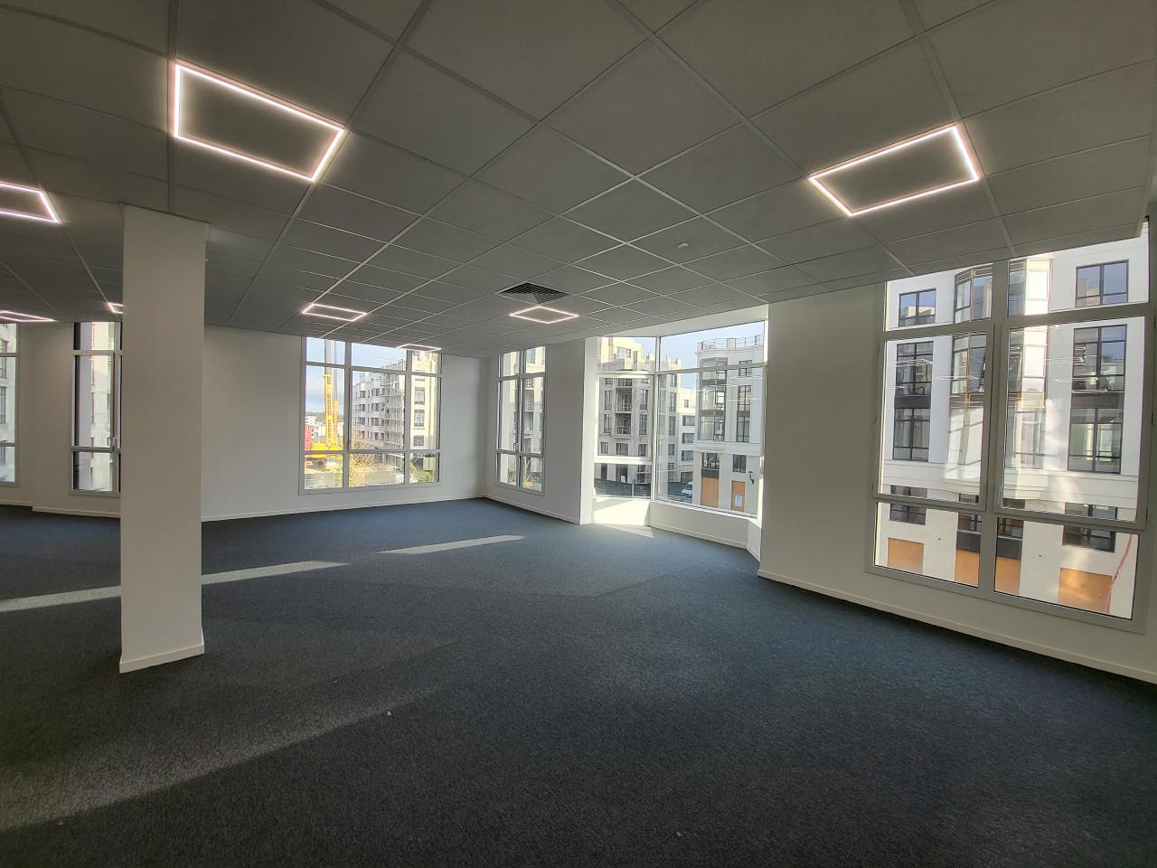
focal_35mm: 13
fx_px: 435
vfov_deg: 89.9
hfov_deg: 106.2
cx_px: 578
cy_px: 434
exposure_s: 1/117
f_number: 2.2
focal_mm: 1.74
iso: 32
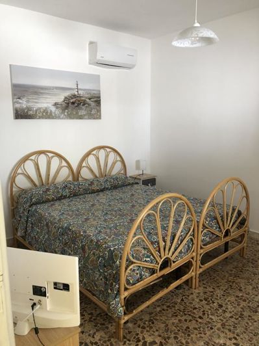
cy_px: 173
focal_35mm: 28
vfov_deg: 63.4
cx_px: 130
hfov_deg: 49.7
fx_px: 279
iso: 32
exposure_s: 1/30
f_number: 1.8
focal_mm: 3.99
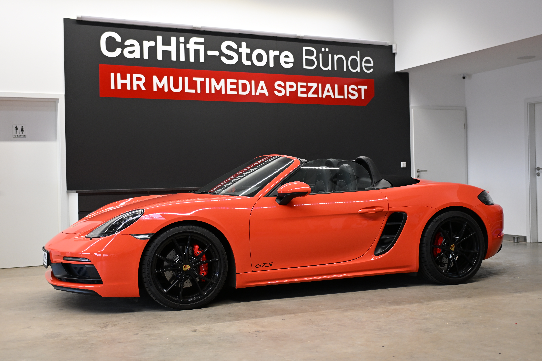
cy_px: 180
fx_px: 644
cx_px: 271
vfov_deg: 31.4
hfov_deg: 45.7
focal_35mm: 43
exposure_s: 1/160
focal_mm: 28.5
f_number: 2.8
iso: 400
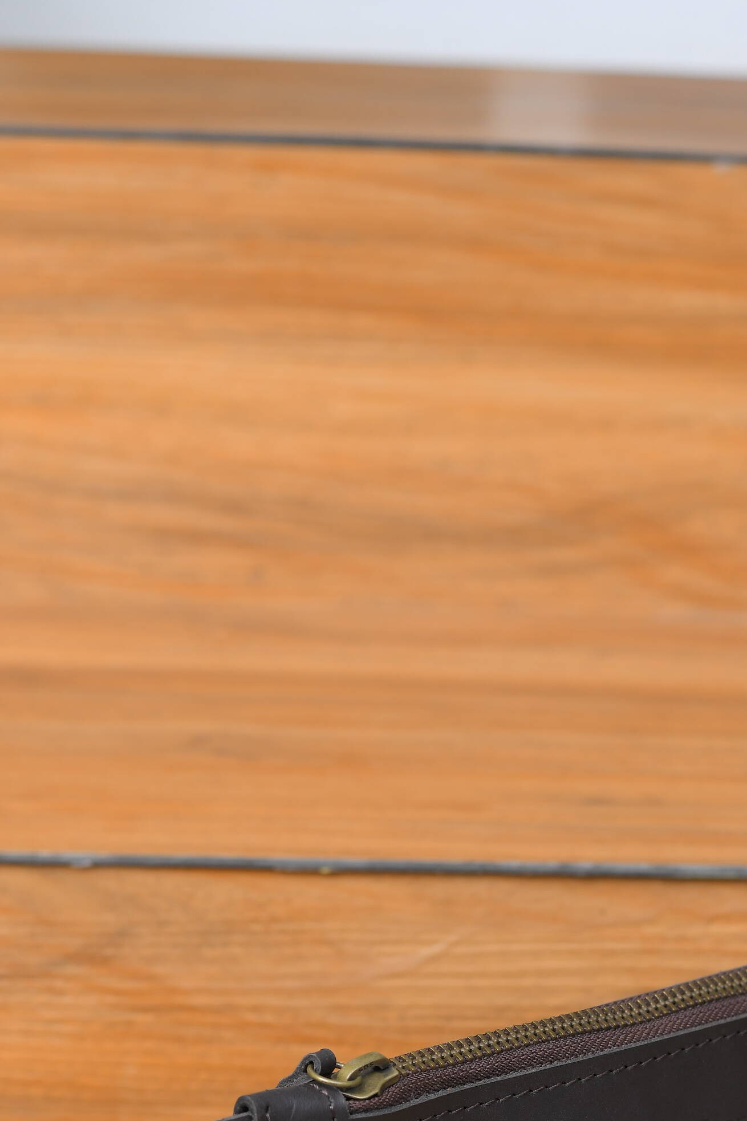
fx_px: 3269
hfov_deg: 13.0
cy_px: 1110
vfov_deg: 18.9
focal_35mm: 105
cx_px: 520
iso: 320
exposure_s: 1/250
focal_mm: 50
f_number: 6.3
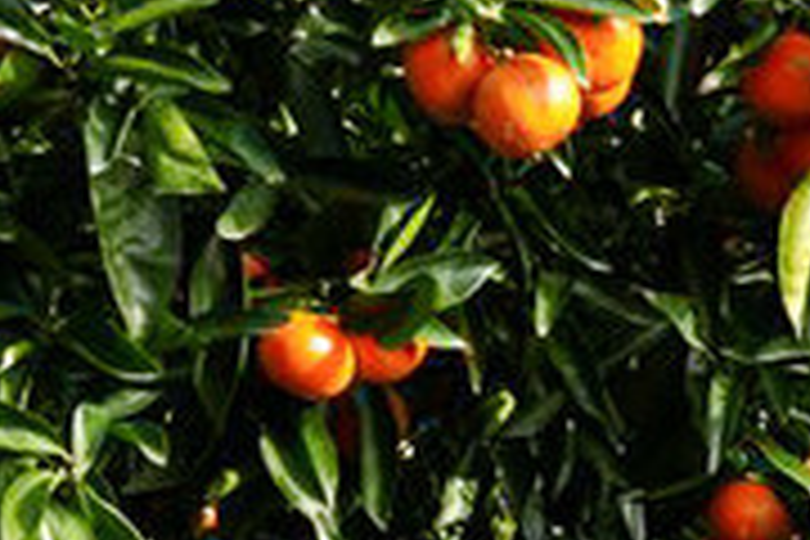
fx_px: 3510
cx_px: 1354
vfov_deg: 8.3
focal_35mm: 156
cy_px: 1102
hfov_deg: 12.3
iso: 320
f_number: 8
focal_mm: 33
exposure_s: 1/200
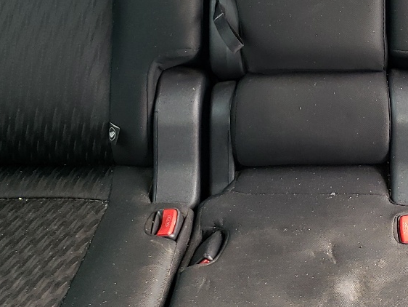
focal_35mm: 74
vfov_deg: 18.9
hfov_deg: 25.7
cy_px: -57
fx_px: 873
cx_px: 340
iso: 66
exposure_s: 1/60.2
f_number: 1.5
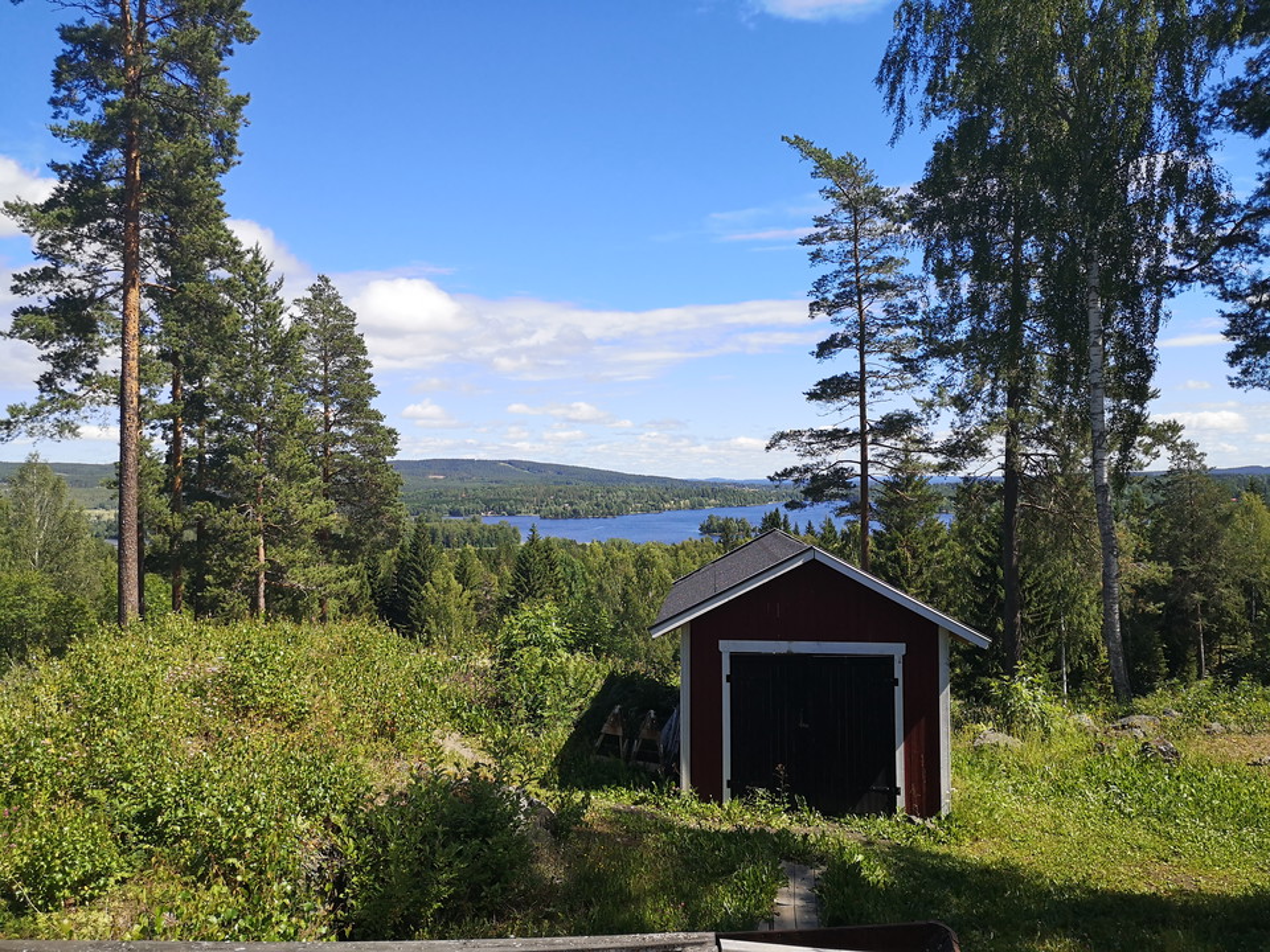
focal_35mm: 27
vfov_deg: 51.4
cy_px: 476
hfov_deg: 65.3
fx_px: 991
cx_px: 635
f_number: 1.8
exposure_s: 1/2304
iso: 50
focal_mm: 3.95
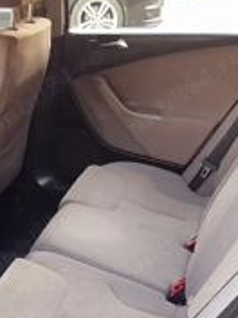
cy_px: 255
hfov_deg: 24.7
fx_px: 541
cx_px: 81
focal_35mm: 59
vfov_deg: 31.8
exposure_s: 1/33
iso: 320
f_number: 1.8
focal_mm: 4
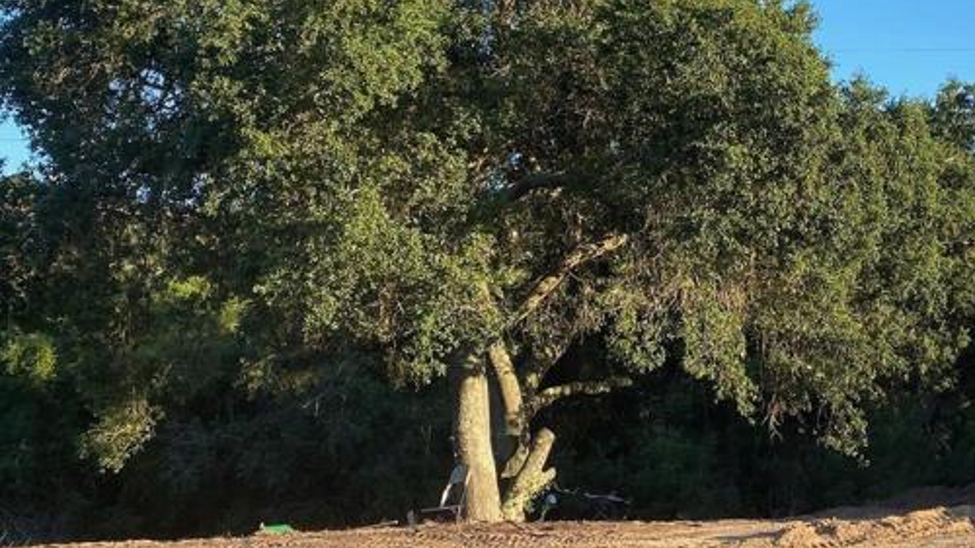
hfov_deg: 34.1
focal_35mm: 58
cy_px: 142
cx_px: 874
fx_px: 1499
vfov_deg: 20.6
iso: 32
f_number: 1.8
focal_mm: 4.25
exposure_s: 1/782
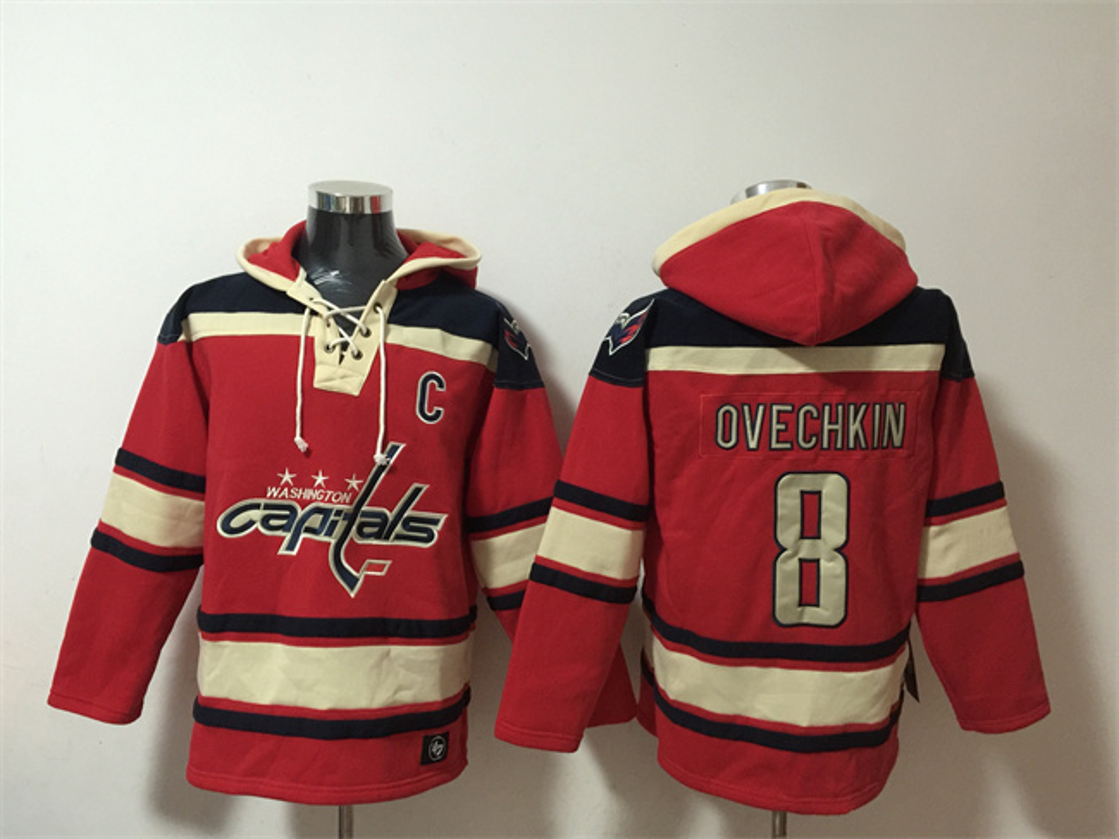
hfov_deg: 61.7
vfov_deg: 48.2
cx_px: 560
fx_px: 937
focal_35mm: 29
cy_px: 420
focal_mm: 4.15
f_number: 2.2
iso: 125
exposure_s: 1/8
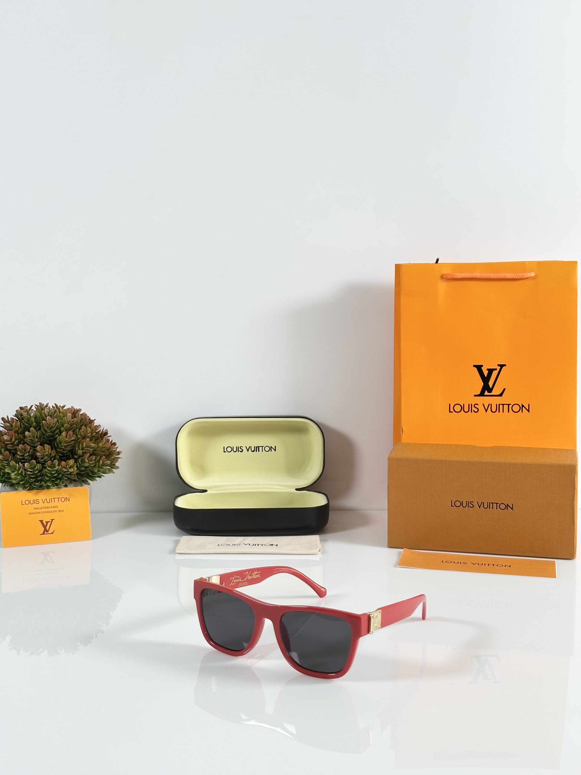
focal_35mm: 48
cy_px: 388
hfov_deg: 30.3
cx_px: 290
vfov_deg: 39.7
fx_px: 1074
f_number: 1.78
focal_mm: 6.86
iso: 80
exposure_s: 1/121
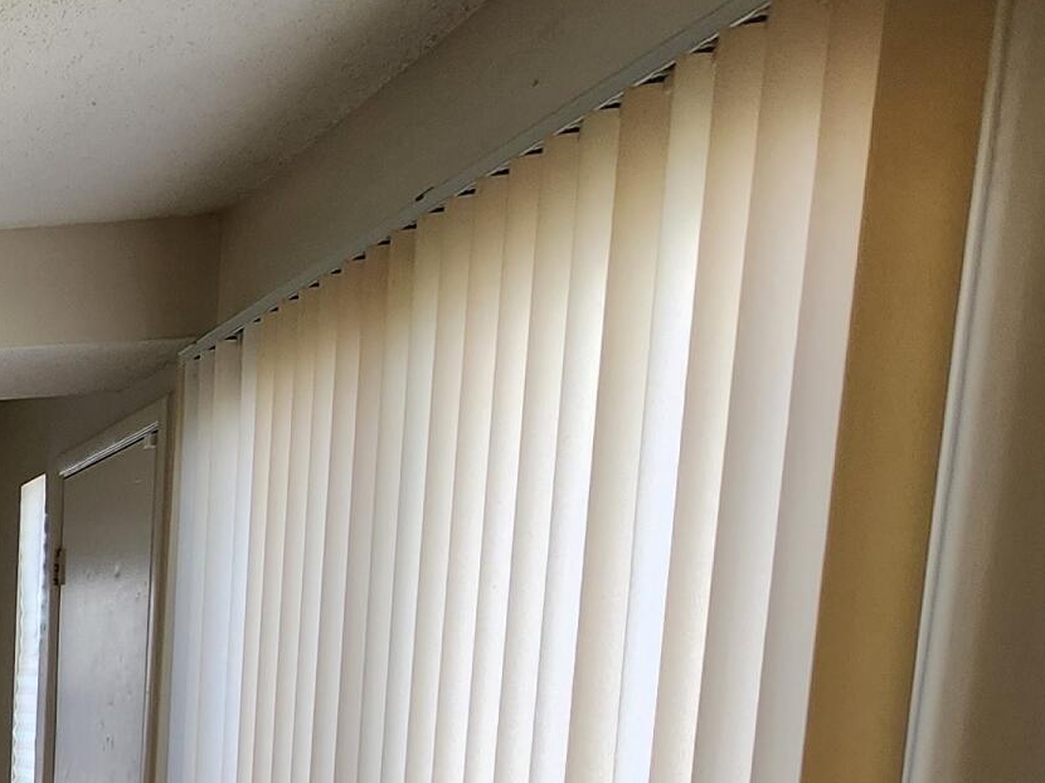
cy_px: 940
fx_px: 1418
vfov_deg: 27.2
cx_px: -514
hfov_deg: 27.8
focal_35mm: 47
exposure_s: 1/60
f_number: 2.2
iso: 50
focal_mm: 1.74
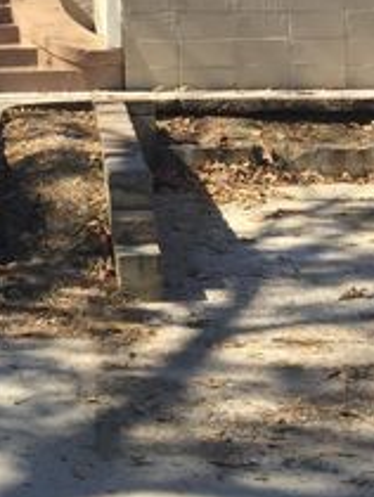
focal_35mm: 92
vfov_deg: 19.7
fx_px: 1323
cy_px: -131
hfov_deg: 15.6
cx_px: -54
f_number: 2.2
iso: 32
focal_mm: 4.15
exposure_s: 1/1130
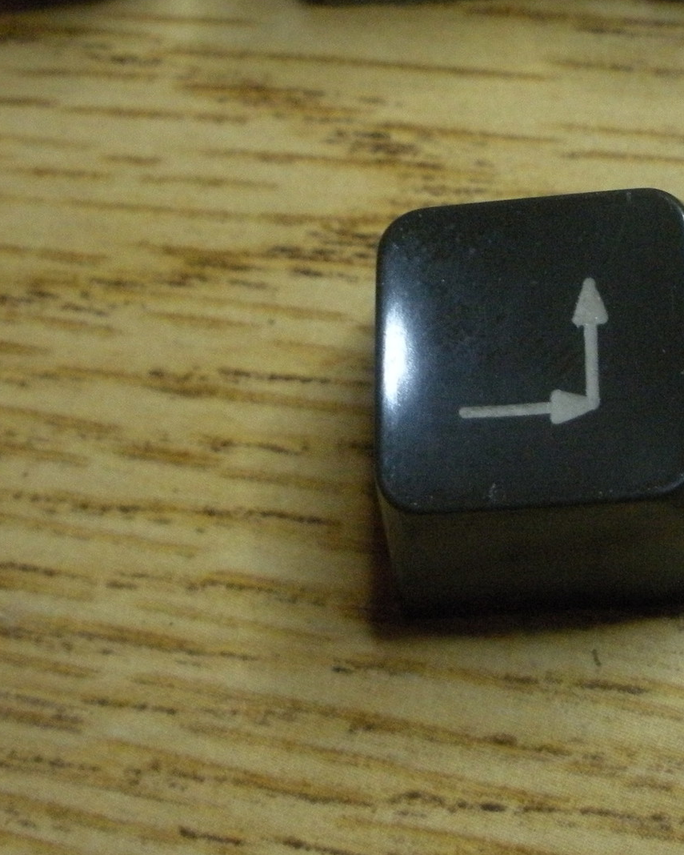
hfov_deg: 21.0
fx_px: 1821
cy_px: 313
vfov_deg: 26.3
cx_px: 574
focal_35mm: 72
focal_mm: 6.3
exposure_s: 1/32.4
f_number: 3.5
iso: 400
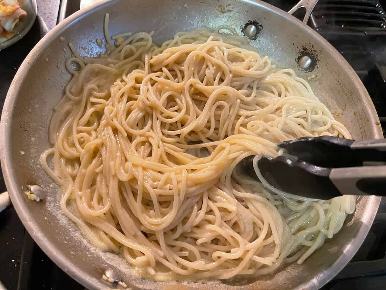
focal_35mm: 26
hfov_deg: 67.3
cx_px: 193
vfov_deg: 53.1
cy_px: 145
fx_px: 290
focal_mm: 5.1
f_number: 1.6
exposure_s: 1/40
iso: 400
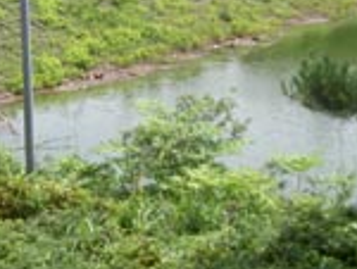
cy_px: 33
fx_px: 1074
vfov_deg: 14.1
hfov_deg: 18.6
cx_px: 43
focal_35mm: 104
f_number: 4.7
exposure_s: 1/200
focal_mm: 8
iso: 50
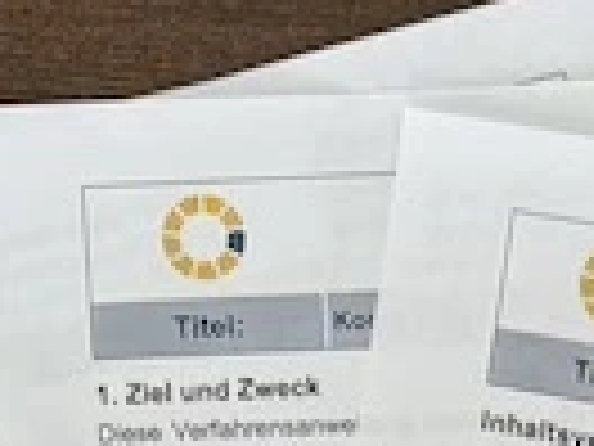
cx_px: 819
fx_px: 2488
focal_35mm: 145
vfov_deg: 8.8
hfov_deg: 13.1
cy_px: 1234
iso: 320
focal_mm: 6.76
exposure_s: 1/50
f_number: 1.78
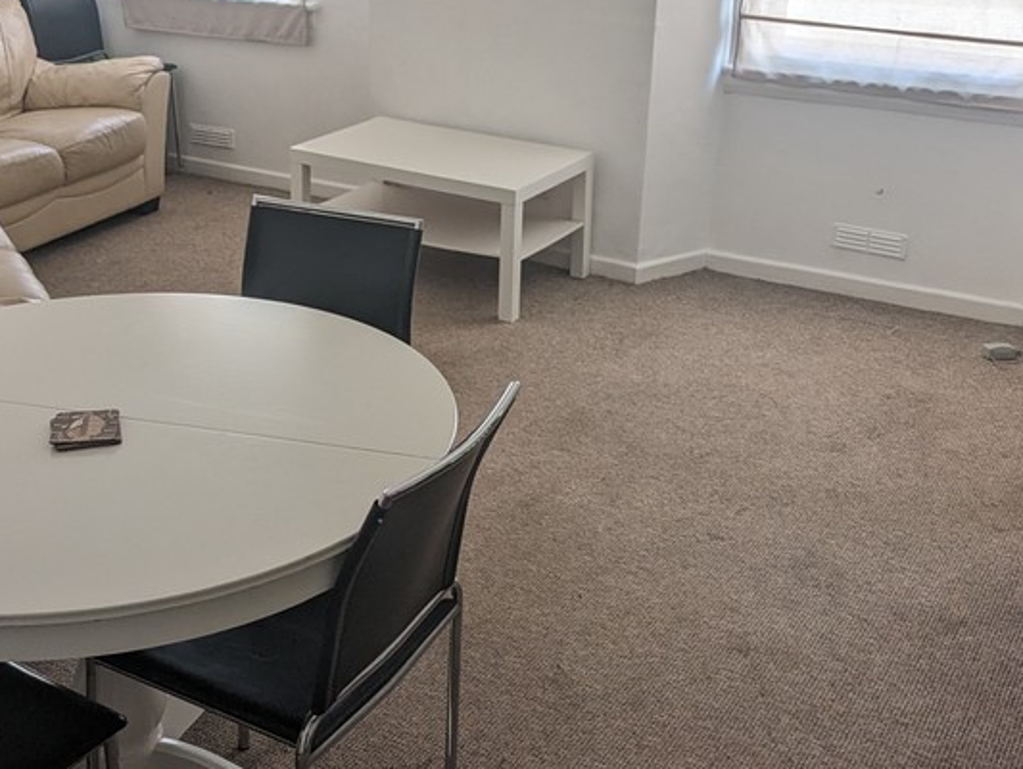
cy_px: 248
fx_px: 1420
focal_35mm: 48
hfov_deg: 39.6
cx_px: 451
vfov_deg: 30.1
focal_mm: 5.43
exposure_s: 1/100
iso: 126
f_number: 1.89
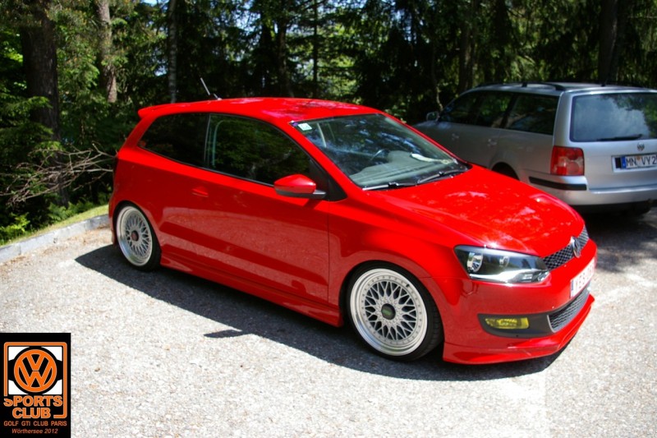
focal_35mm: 30
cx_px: 328
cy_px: 219
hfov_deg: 61.9
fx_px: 547
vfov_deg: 43.6
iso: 200
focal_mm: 20
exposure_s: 1/350
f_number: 4.5
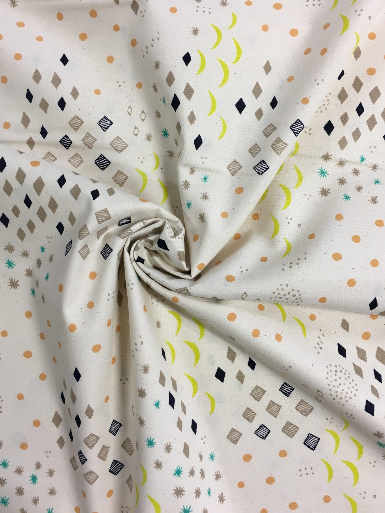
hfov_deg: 41.8
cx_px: 193
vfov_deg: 53.8
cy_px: 223
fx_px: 504
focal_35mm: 34
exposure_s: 1/33
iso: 25
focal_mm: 4.15
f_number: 2.2
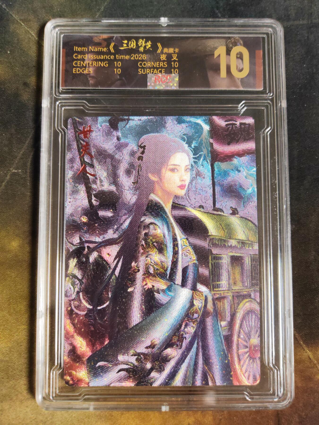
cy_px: 212
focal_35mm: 27
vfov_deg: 65.3
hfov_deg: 51.4
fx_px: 332
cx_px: 160
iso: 200
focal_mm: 5.53
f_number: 1.8
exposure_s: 1/100
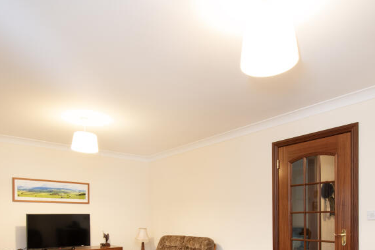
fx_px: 281
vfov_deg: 43.8
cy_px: 224
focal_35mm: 27
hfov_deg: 67.4
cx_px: 188
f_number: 8
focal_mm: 10
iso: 320
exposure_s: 1/4
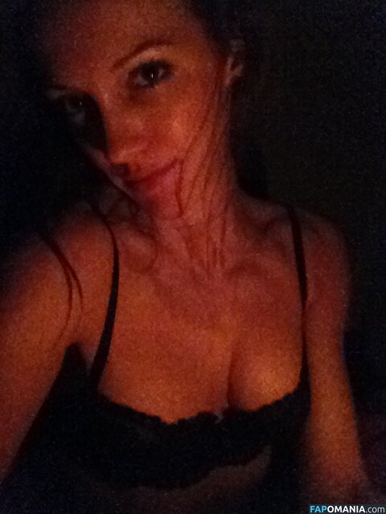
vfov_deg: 52.6
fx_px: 520
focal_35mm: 35
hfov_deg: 40.7
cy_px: 257
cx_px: 193
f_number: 2.4
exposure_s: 1/24
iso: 2000
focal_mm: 1.85
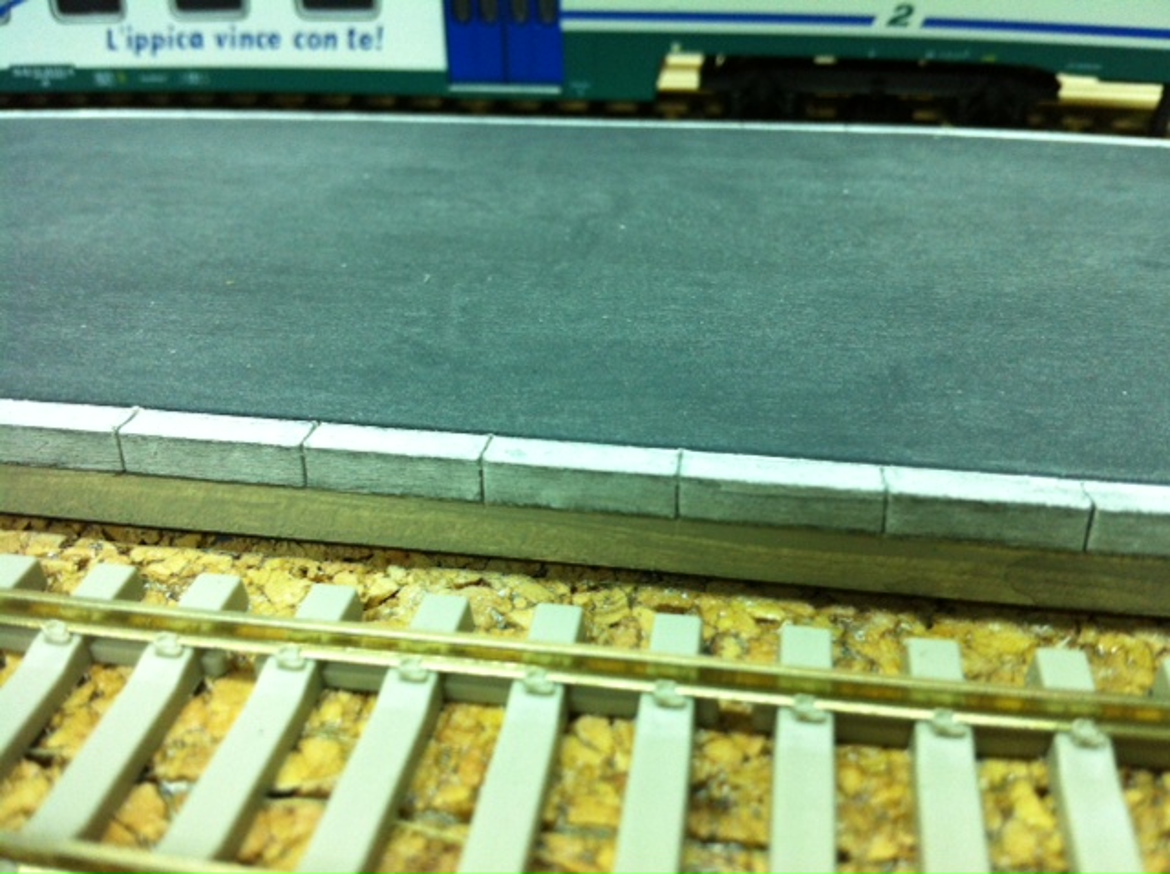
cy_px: 437
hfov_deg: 52.7
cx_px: 585
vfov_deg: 40.6
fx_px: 1181
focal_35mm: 35
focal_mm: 3.85
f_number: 2.8
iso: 125
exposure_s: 1/17
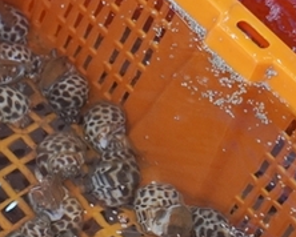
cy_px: 288
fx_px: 1559
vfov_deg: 8.6
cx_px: -208
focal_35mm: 178
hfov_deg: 10.3
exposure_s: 1/160
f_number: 5
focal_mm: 33
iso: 1000
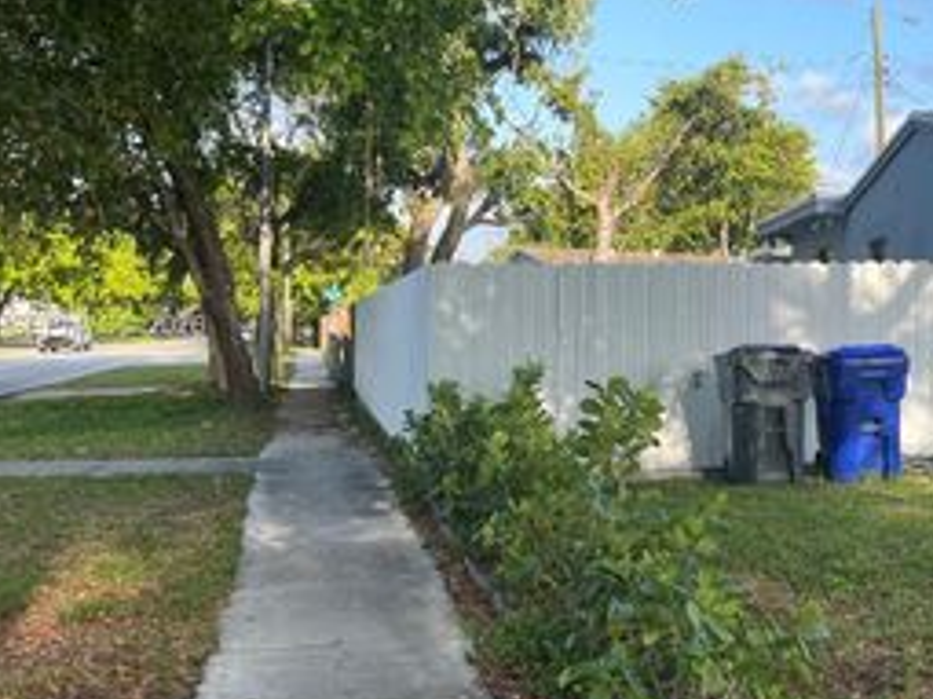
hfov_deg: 36.1
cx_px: 765
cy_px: 328
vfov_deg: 28.5
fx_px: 1374
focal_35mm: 51
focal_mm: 5.1
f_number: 1.6
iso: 50
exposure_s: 1/1339
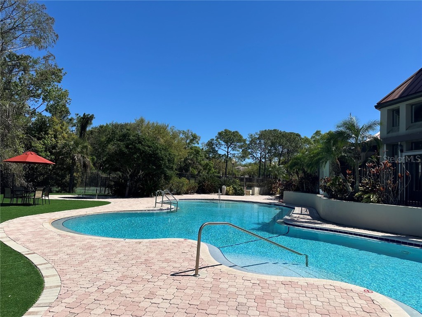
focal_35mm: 24
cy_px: 158
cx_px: 211
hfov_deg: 71.6
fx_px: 293
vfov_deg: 56.8
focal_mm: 6.86
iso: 80
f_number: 1.78
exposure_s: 1/7042
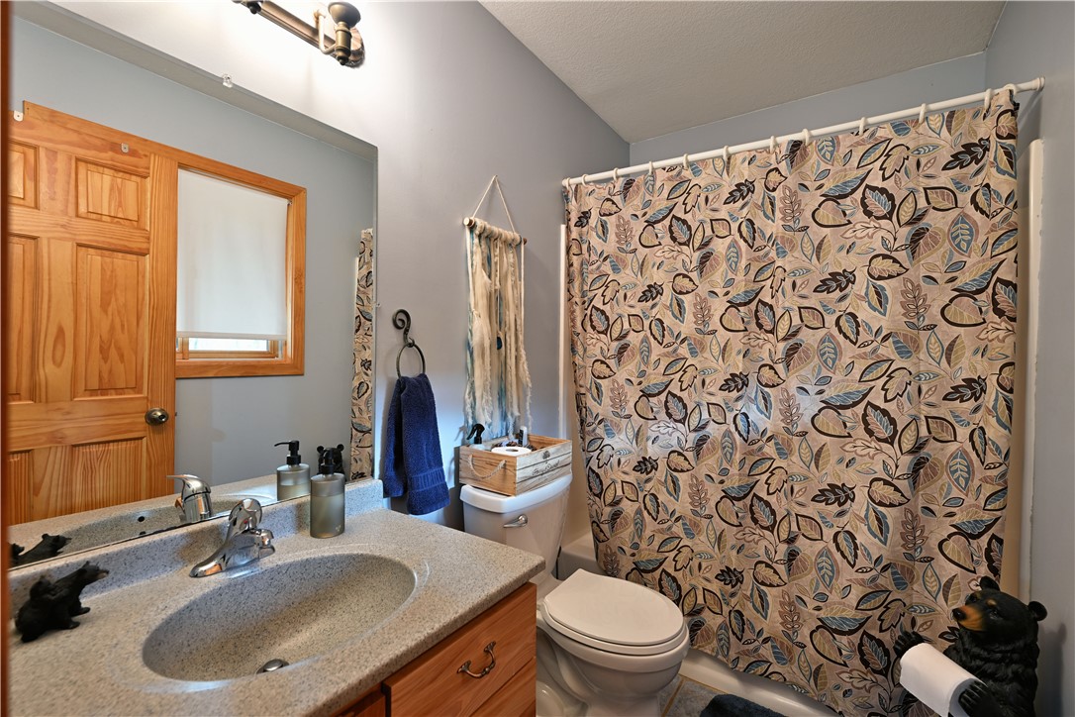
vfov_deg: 73.7
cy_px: 358
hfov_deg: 96.7
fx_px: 478
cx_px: 538
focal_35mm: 16
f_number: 5.6
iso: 200
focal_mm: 16
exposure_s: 1/4
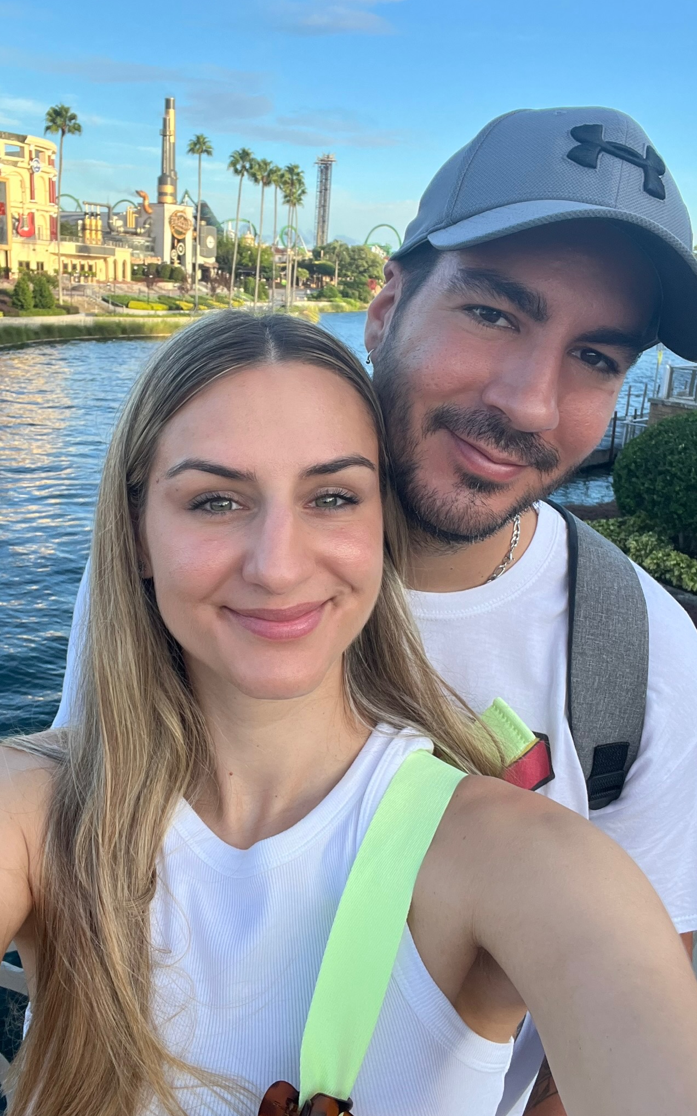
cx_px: 289
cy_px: 558
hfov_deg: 39.3
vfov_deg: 59.7
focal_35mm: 32
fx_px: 973
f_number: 2.2
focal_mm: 2.71
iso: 40
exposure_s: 1/172
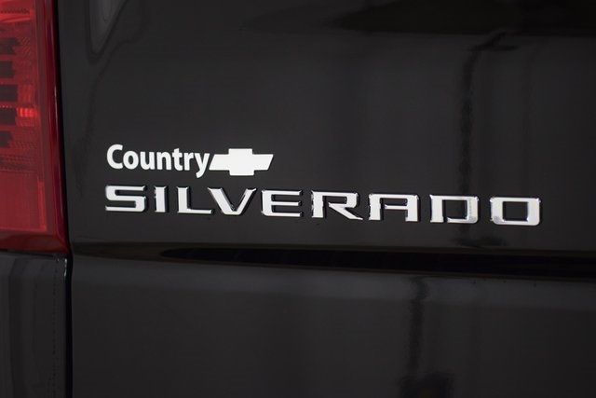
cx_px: 298
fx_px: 1739
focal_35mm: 105
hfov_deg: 19.5
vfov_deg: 13.0
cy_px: 199
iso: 1600
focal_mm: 70
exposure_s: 1/80
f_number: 2.8
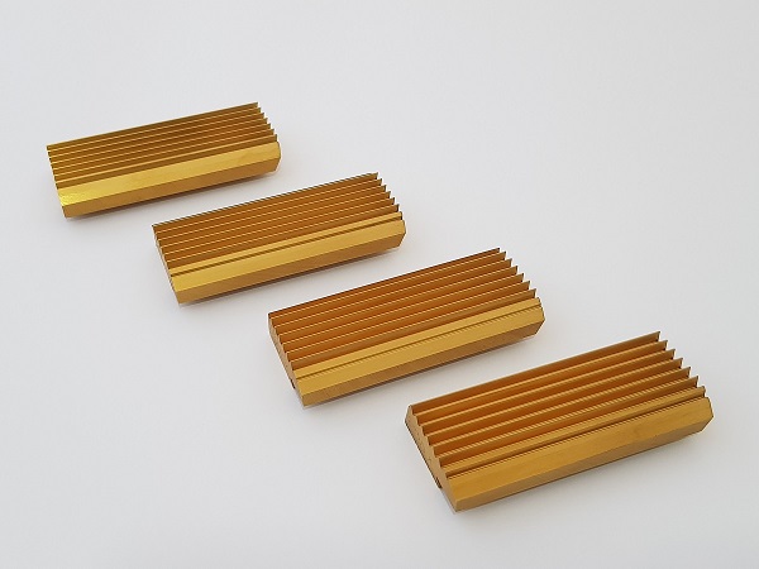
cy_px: 284
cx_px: 380
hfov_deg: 67.3
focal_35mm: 26
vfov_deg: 53.1
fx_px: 570
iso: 64
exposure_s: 1/50
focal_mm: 4.2
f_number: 1.7
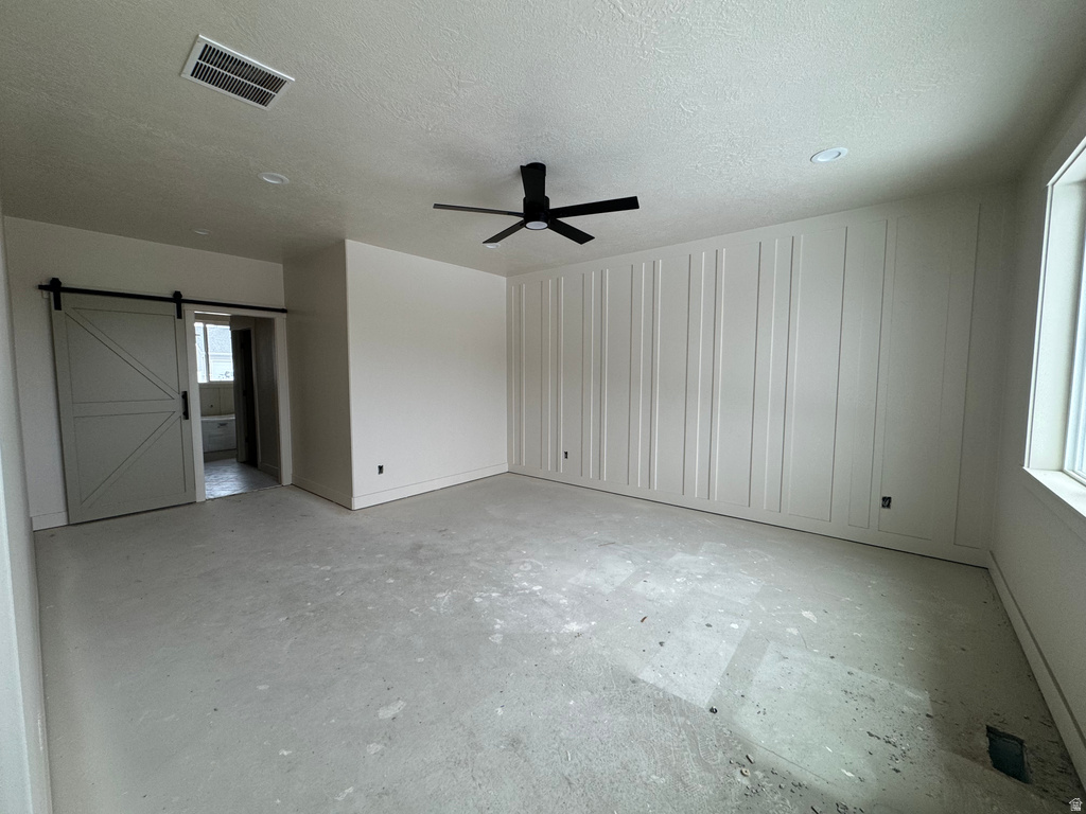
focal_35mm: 14
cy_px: 407
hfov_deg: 102.1
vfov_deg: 85.7
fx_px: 439
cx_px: 543
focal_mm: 2.22
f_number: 2.2
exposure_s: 1/99
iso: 100
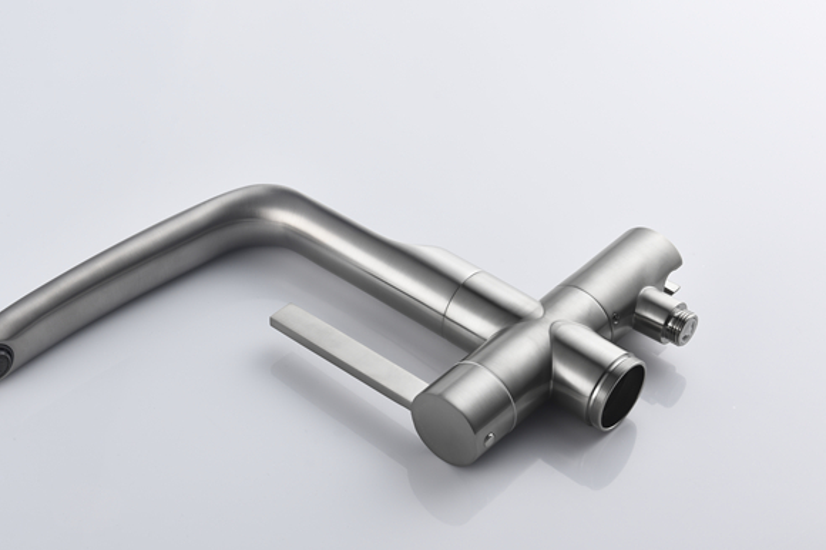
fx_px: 1582
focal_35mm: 69
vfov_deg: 19.7
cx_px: 298
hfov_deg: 29.1
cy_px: 276
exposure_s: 1/125
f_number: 10
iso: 100
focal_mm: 50
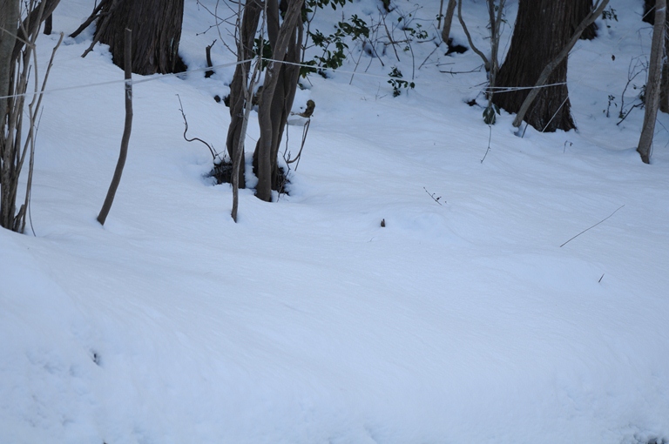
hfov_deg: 2.8
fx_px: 13920
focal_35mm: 750
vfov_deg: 1.8
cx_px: 334
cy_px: 222
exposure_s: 1/800
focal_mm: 500
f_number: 4
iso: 200
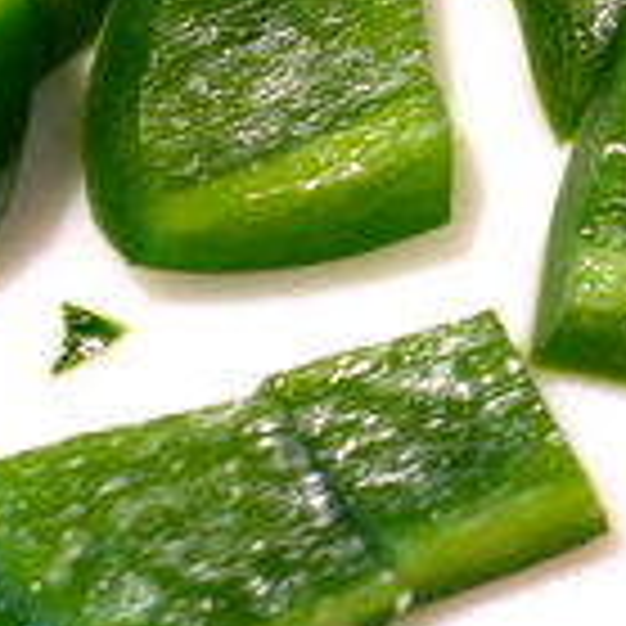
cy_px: -198
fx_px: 4215
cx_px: 1261
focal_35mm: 206
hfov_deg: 8.1
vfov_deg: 8.4
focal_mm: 30
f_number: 2.8
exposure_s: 1/42
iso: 160
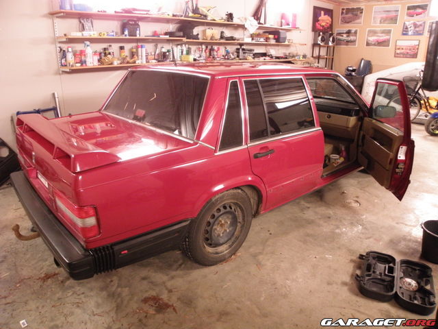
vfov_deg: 53.1
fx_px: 329
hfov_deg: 67.3
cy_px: 164
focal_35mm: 26
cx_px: 219
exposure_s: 1/6
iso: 400
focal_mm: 4.6
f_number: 2.8
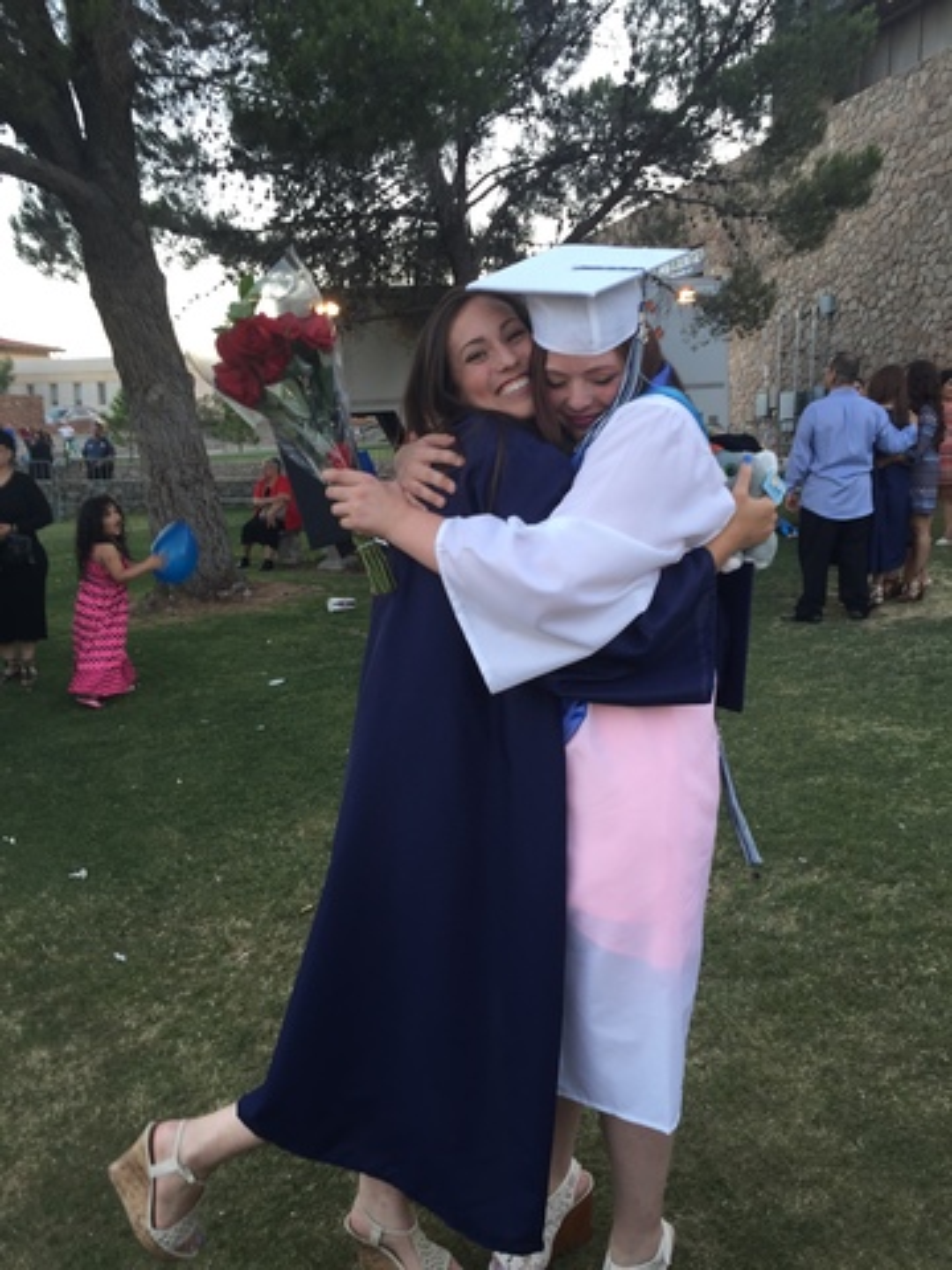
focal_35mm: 29
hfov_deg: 48.2
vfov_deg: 61.7
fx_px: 1063
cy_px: 635
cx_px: 476
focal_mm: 4.15
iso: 32
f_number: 2.2
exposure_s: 1/40
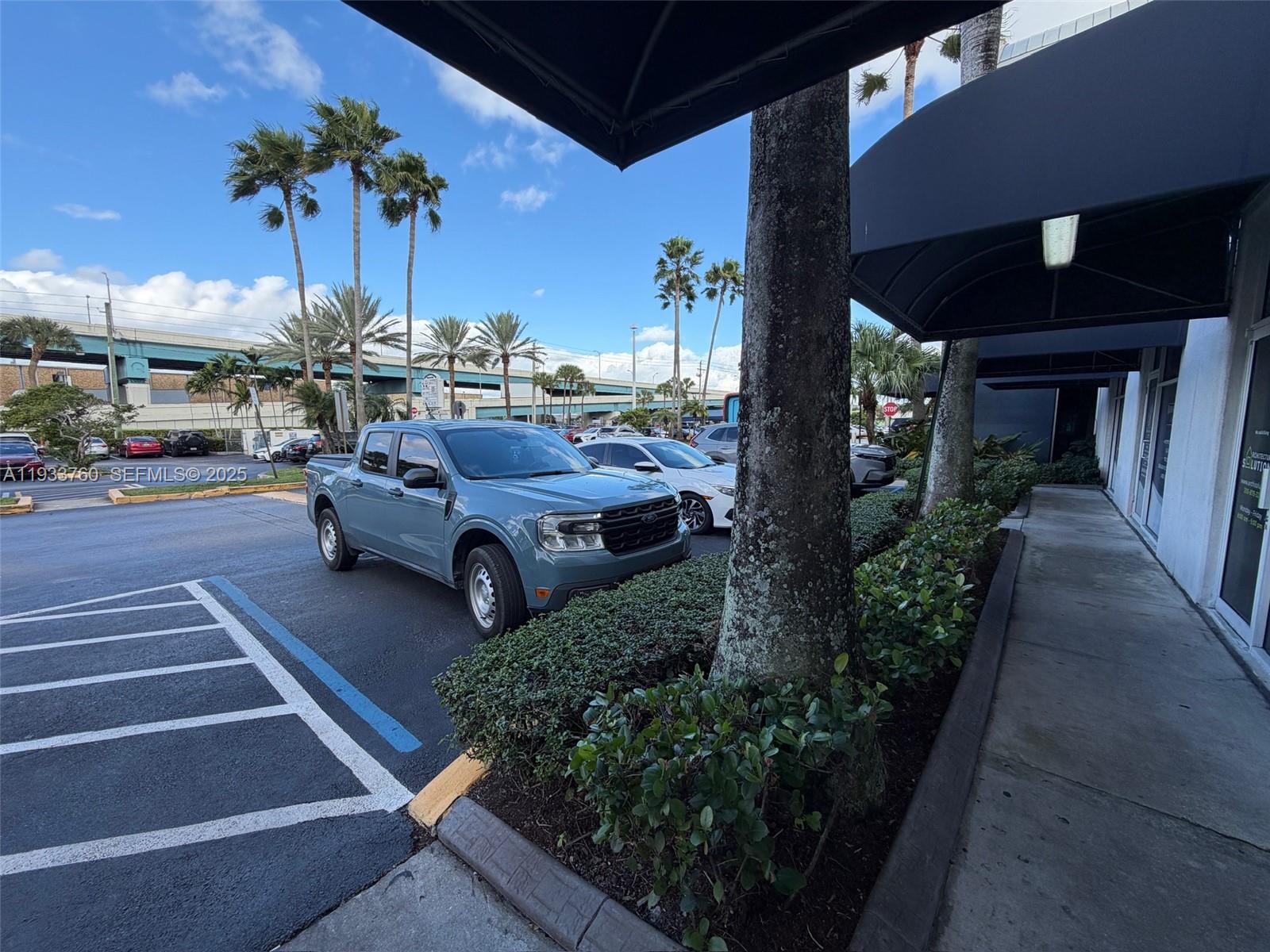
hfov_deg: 102.1
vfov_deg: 85.7
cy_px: 476
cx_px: 635
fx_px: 514
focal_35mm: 14
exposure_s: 1/502
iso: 40
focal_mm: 2.22
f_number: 2.2
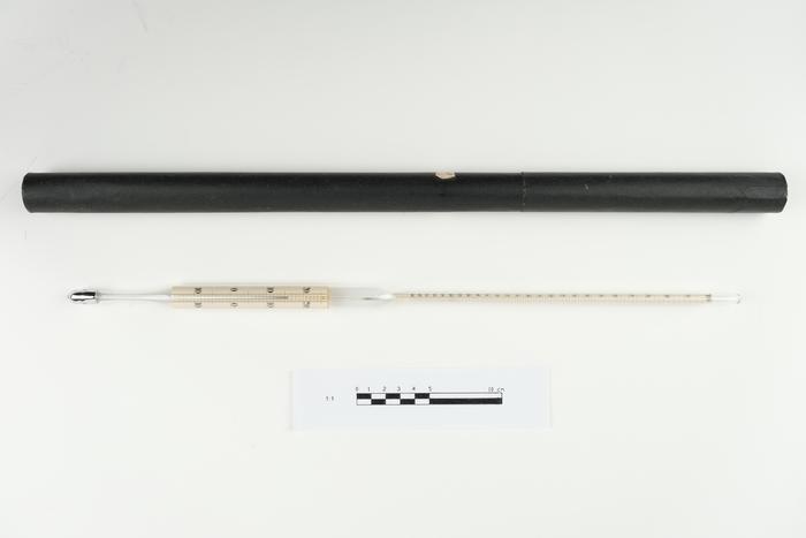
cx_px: 403
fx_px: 739
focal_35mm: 33
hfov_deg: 57.2
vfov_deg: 40.0
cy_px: 269
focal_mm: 22.3
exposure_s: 1/45
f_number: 8
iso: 200
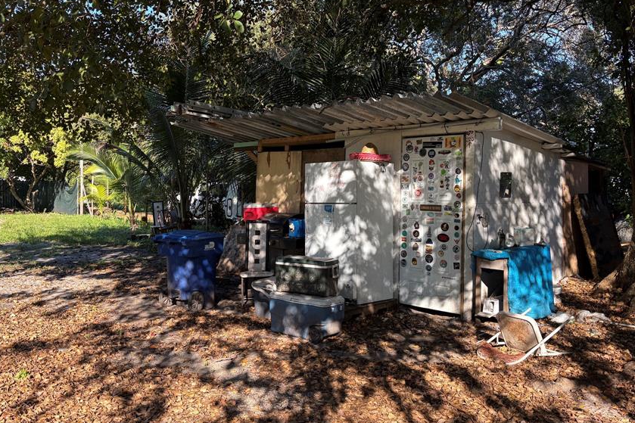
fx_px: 582
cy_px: 215
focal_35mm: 33
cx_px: 272
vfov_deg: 40.0
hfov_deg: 57.0
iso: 50
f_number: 1.6
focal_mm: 5.96
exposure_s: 1/591
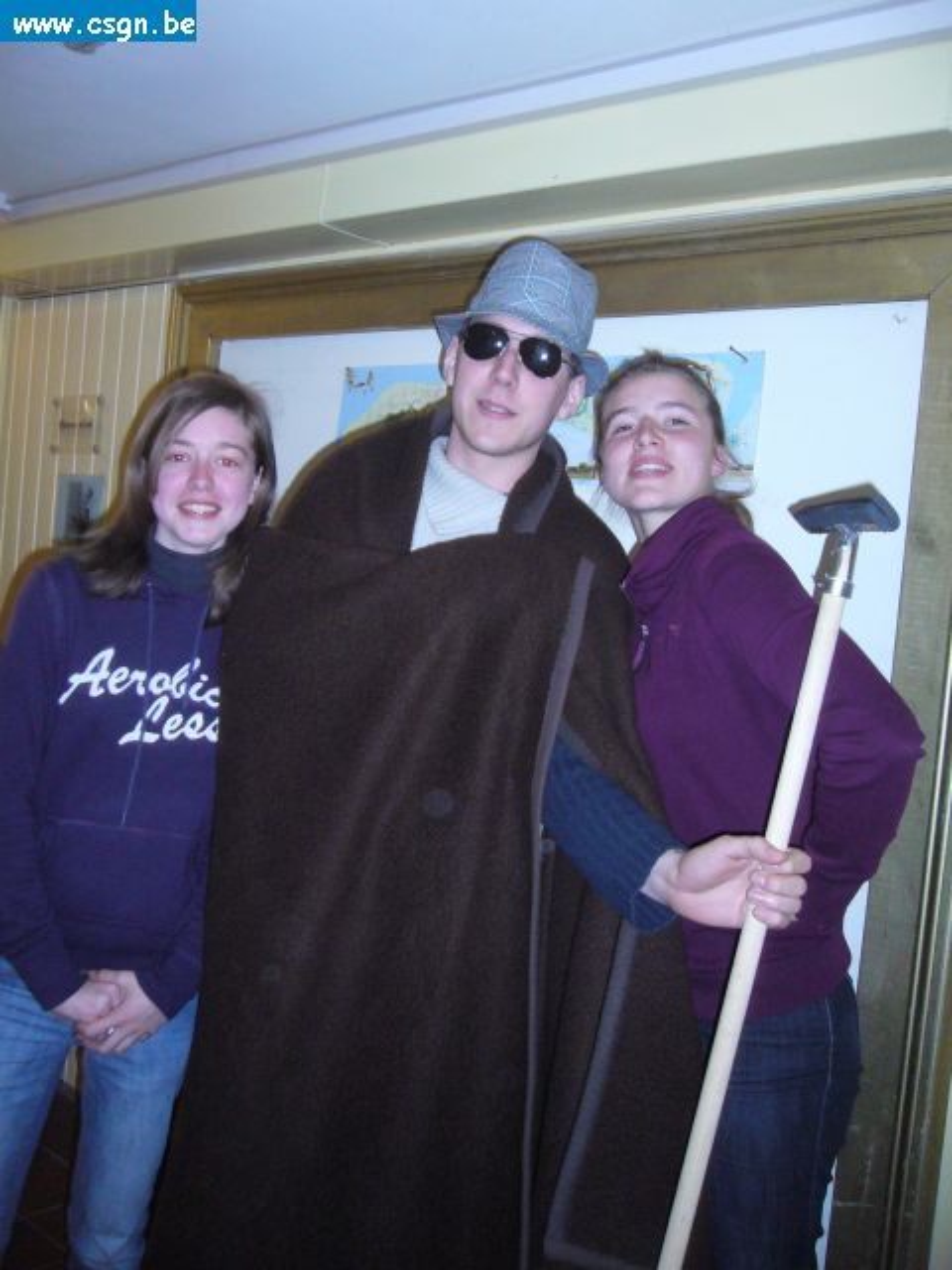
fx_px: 1283
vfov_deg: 52.6
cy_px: 635
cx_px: 476
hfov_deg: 40.7
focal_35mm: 35
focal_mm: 5.8
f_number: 2.8
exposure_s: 1/30
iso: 250
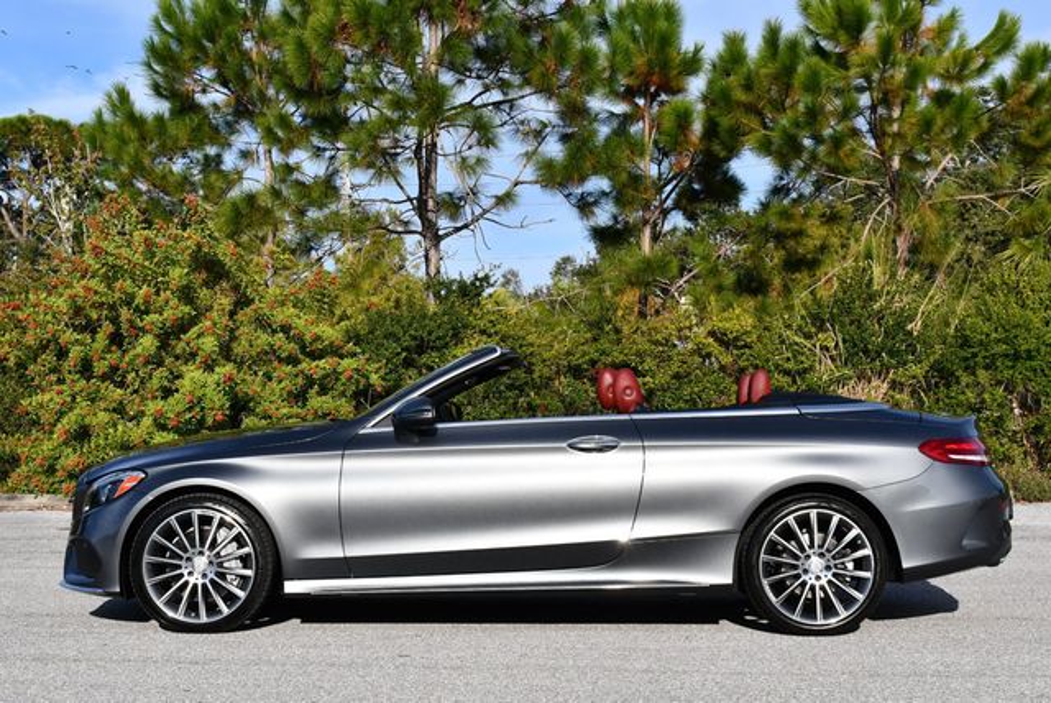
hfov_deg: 32.4
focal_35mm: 62
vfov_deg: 22.0
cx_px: 526
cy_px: 352
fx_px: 1812
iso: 100
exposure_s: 1/320
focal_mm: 31
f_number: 9
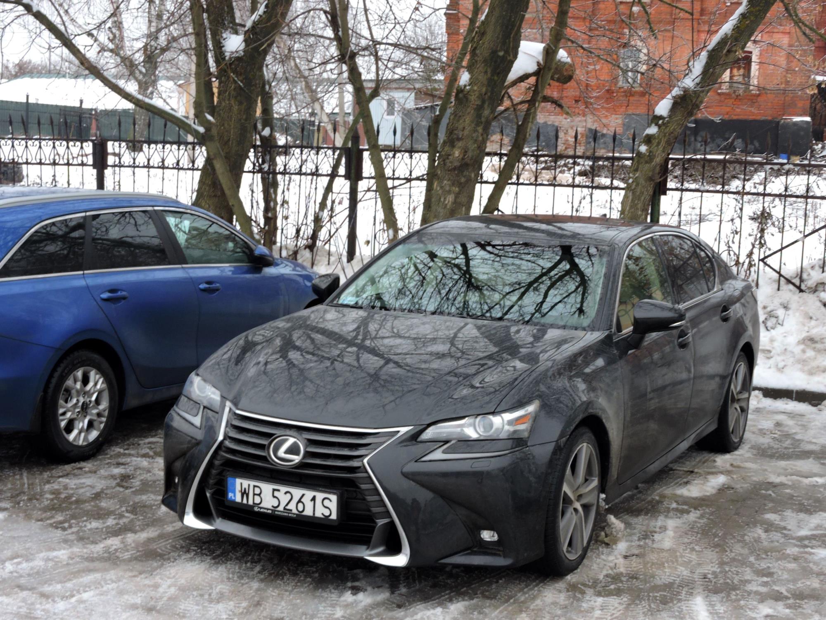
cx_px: 413
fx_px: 1193
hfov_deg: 38.2
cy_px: 310
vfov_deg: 29.1
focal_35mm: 50
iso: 100
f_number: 4
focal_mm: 9
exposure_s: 1/40
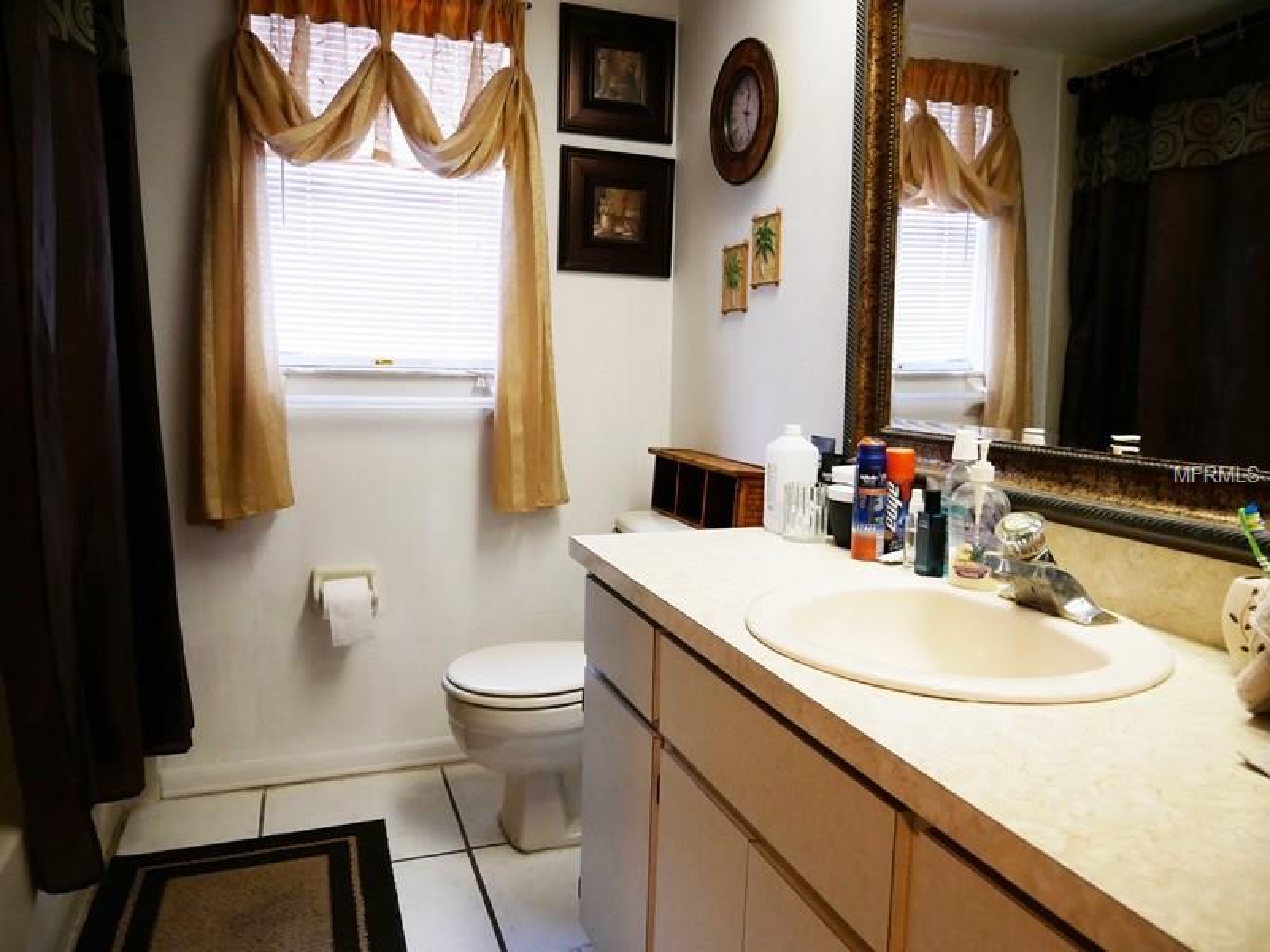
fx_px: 881
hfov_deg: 71.6
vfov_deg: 56.8
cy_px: 476
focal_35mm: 24
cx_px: 635
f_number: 3.5
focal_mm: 12
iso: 1000
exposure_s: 1/60
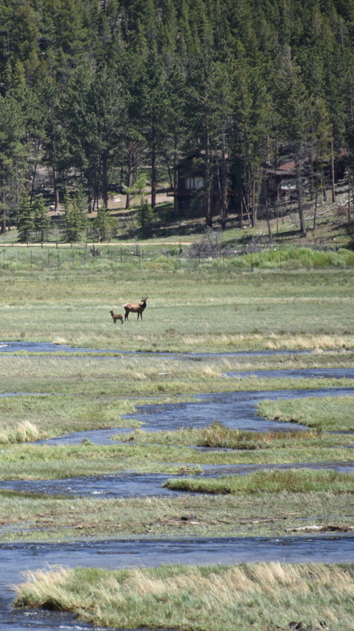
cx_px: -15
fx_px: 7902
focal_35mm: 473
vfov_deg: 4.6
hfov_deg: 2.6
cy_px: 316
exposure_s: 1/640
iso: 200
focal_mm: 300
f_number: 5.6
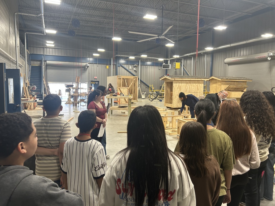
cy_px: 103
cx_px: 138
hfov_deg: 67.3
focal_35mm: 26
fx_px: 207
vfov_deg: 53.1
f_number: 1.5
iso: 80
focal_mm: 5.7
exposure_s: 1/60
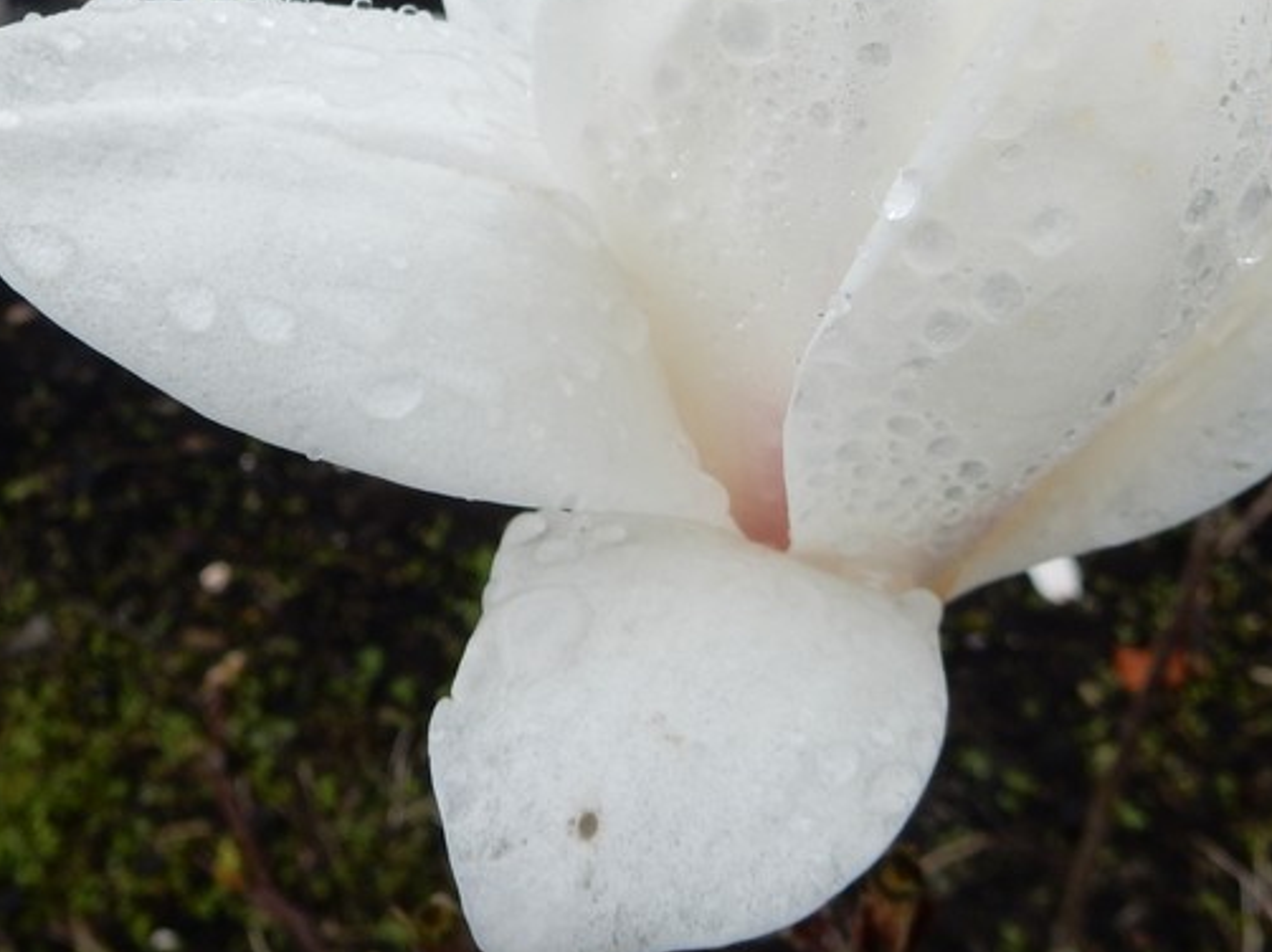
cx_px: 730
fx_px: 1873
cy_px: 327
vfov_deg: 28.4
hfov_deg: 37.4
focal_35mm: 51
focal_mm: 4.5
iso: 125
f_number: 3.7
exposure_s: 1/320
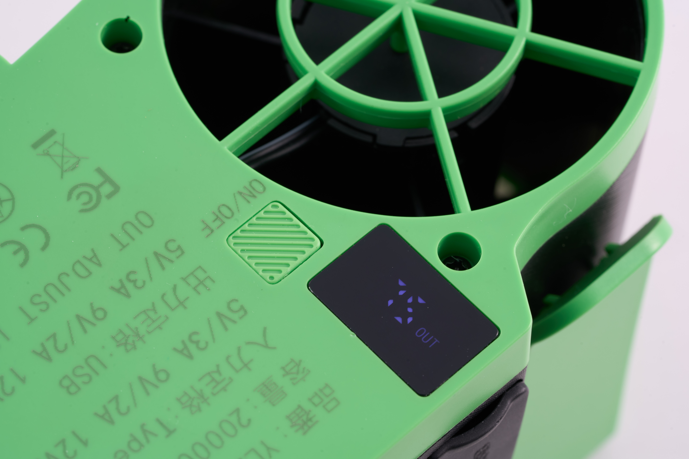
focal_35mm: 90
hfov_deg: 22.6
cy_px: 230
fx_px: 1723
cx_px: 344
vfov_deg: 15.2
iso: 200
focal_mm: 90
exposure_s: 1/5
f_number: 14
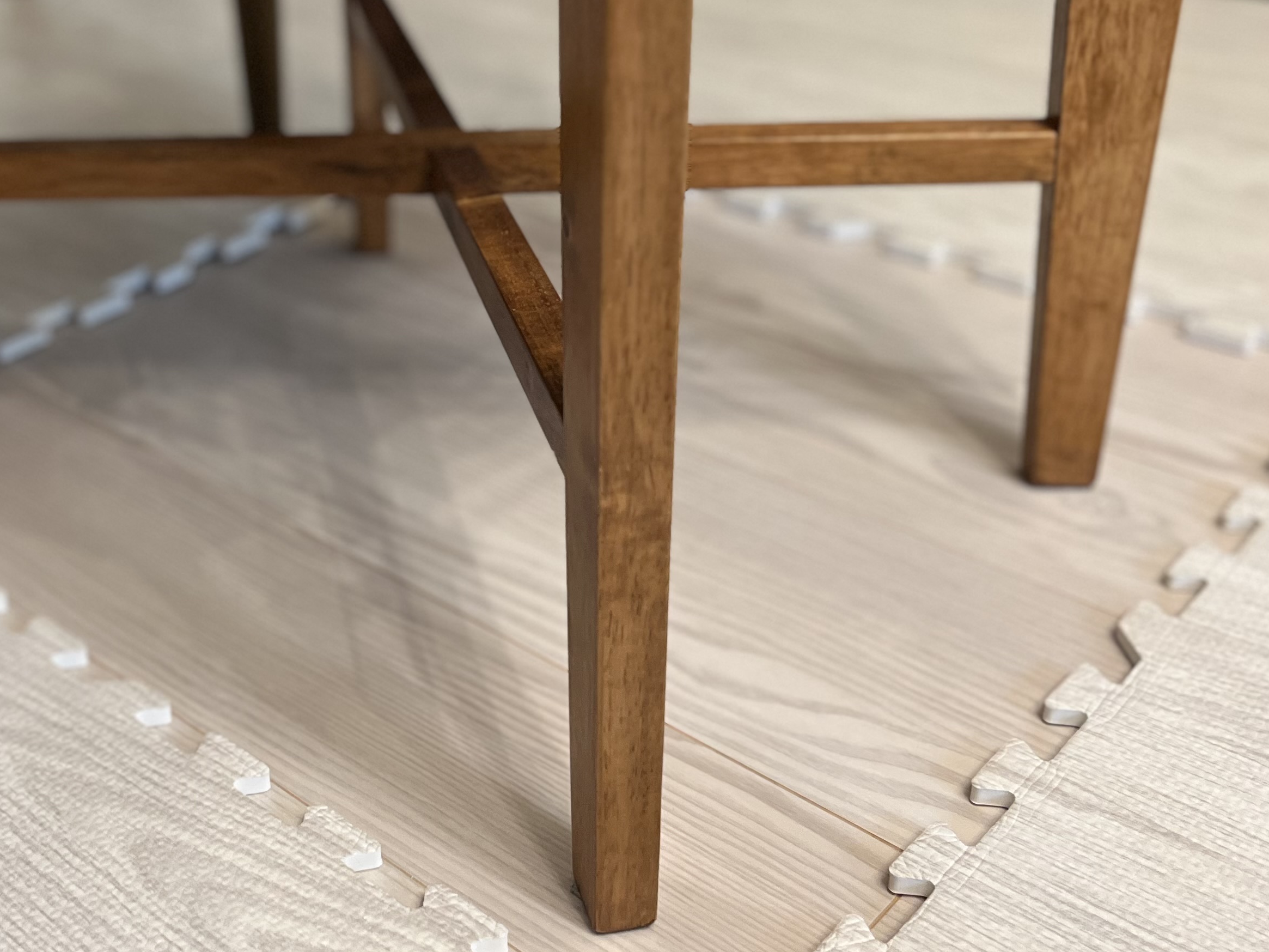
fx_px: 1650
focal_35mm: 45
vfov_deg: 32.0
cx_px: 338
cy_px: 361
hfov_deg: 41.0
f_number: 1.6
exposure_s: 1/50
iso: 250
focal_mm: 5.1
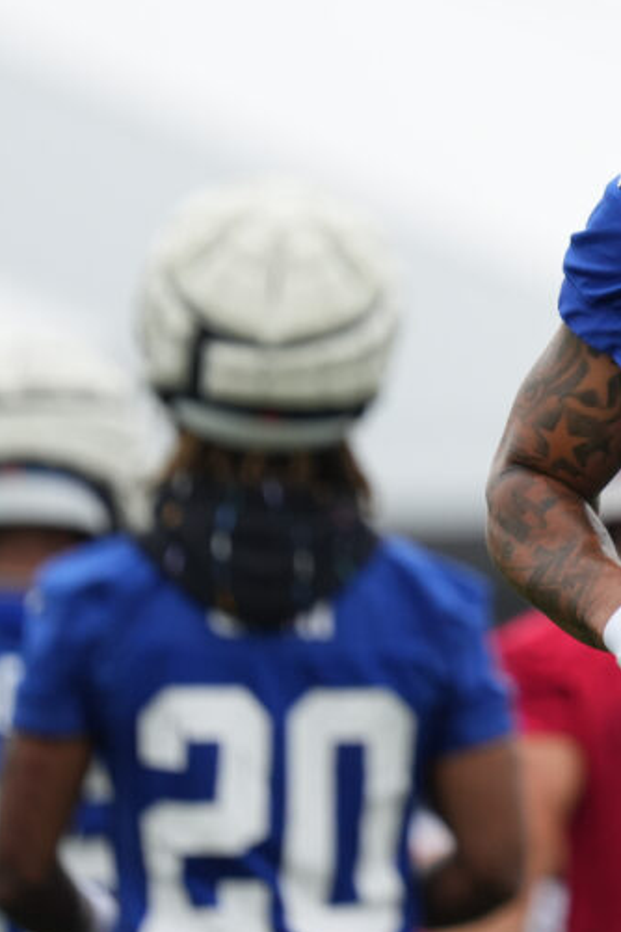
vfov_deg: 1.4
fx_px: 37775
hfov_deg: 0.9
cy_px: 300
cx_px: 684
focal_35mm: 1460
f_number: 6.3
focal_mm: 600
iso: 1250
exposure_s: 1/1600
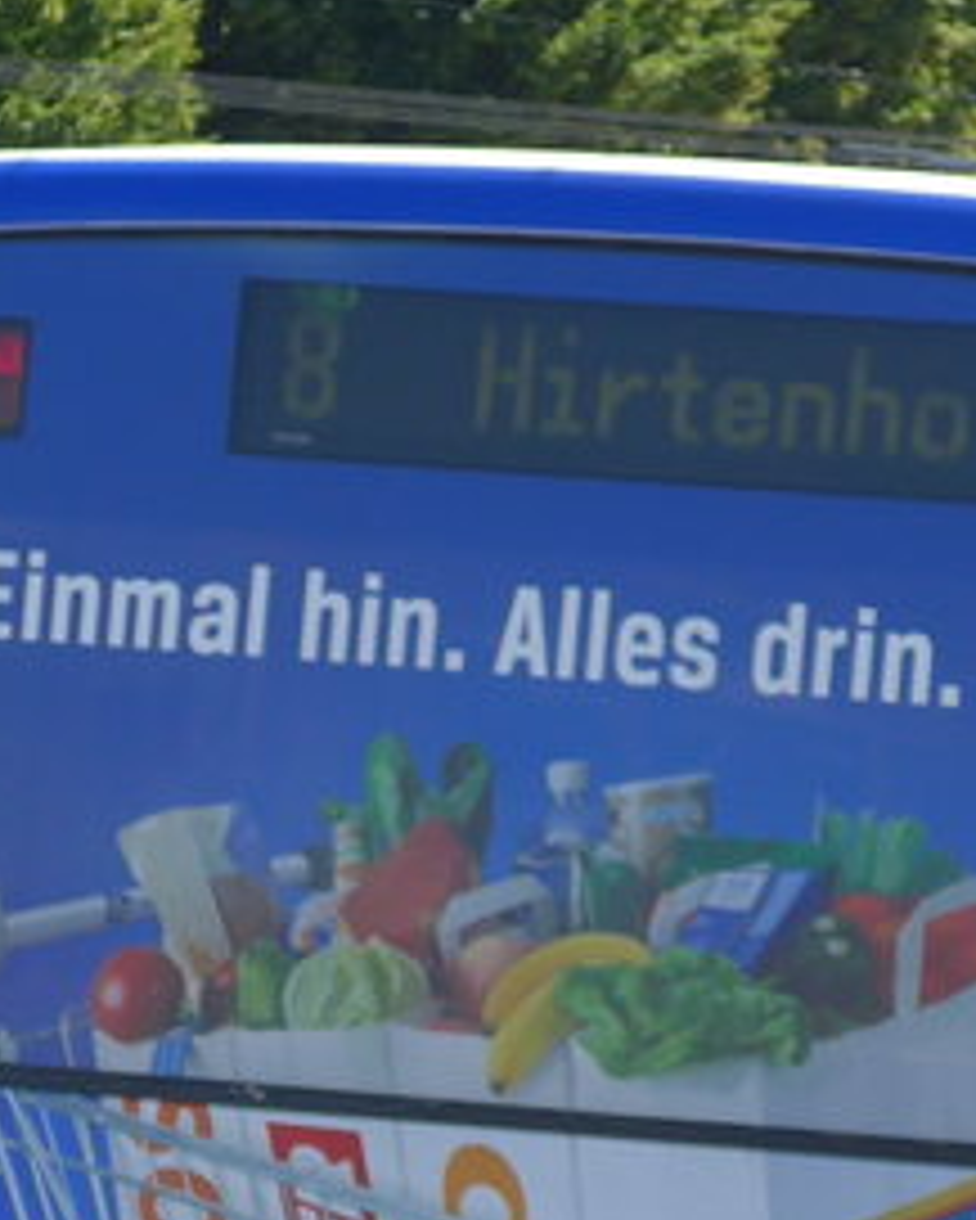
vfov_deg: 6.4
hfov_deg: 5.1
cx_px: 445
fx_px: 10898
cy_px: 1004
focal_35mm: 302
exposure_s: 1/400
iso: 80
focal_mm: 14.2
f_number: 4.1
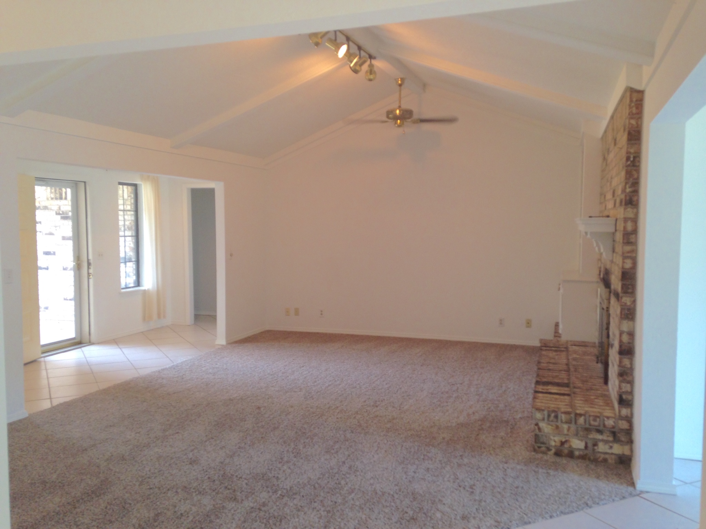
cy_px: 264
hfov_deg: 55.4
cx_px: 353
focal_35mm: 33
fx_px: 673
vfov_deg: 42.9
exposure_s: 1/20
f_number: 2.4
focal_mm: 4.12
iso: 64
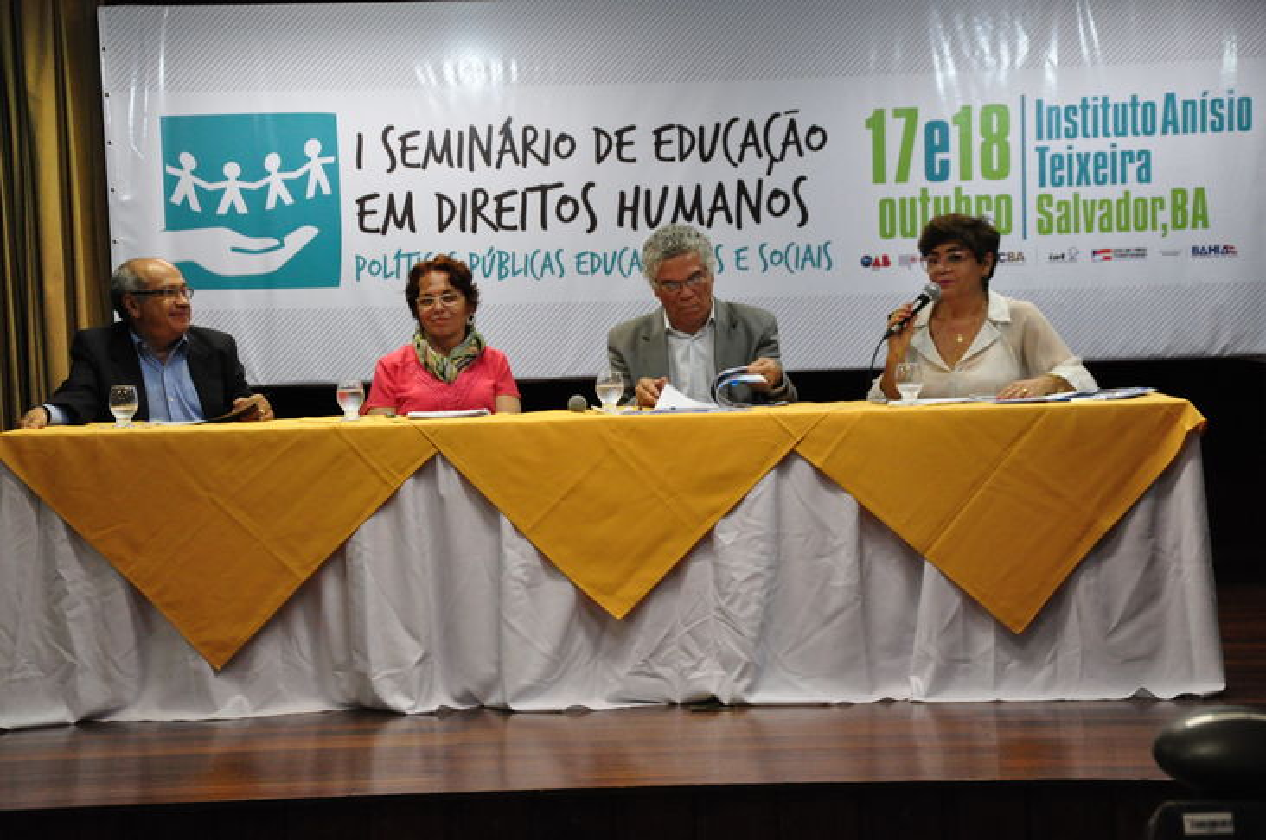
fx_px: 3055
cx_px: 633
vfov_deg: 15.7
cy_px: 420
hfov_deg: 23.4
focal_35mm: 87
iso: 2000
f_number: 5
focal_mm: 58
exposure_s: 1/100
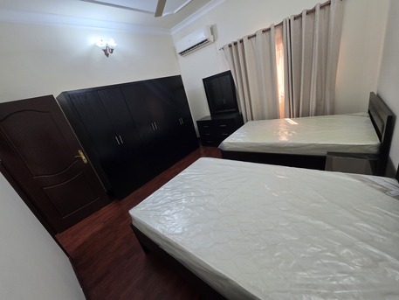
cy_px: 150
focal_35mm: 13
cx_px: 200
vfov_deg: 89.9
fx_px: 150
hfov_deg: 106.2
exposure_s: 1/100
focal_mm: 2.2
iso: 250
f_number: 1.9
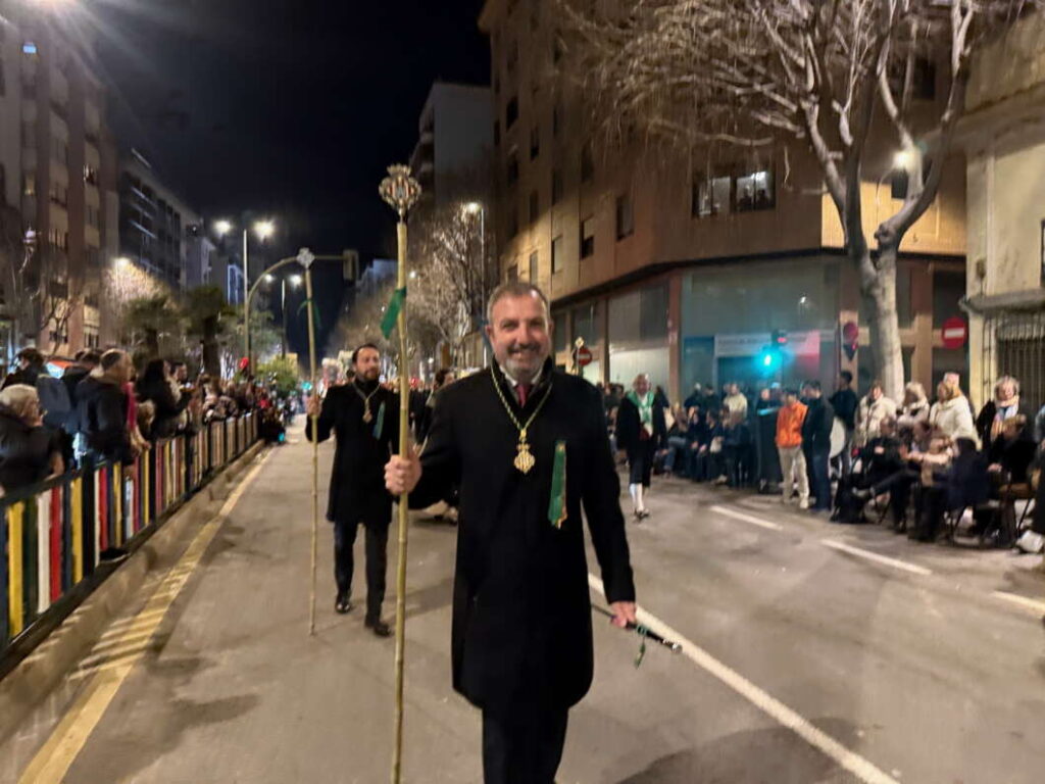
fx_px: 725
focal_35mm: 24
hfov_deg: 71.6
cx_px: 522
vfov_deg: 56.8
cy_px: 392
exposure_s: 1/25
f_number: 1.78
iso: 800
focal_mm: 6.76
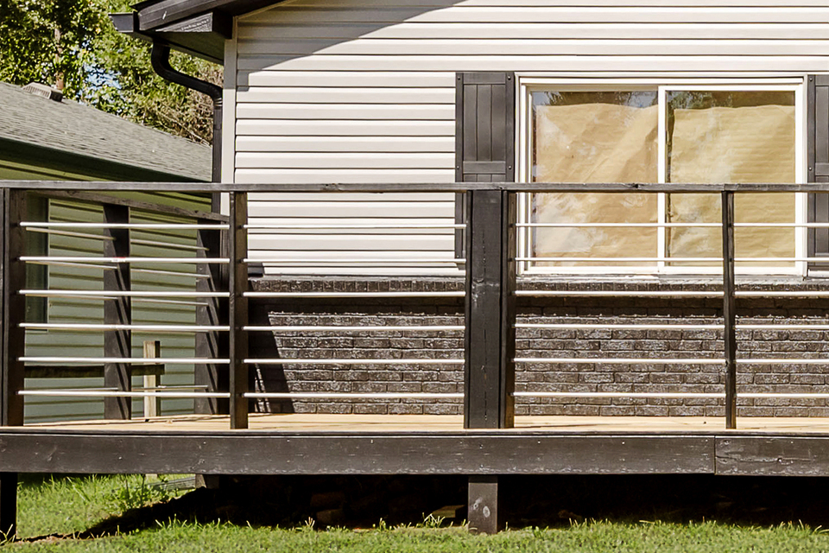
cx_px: 1016
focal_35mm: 64
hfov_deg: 27.4
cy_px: 156
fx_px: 1474
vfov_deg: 21.1
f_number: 5.6
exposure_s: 1/2500
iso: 320
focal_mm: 20
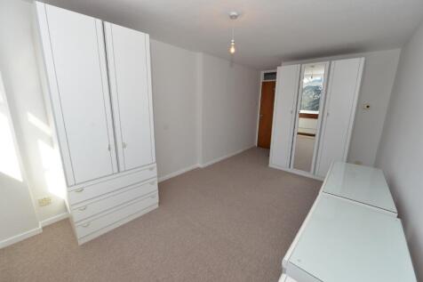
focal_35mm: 14
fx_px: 164
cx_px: 212
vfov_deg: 81.2
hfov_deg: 104.3
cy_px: 141
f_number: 5.6
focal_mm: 14
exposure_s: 1/125
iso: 180
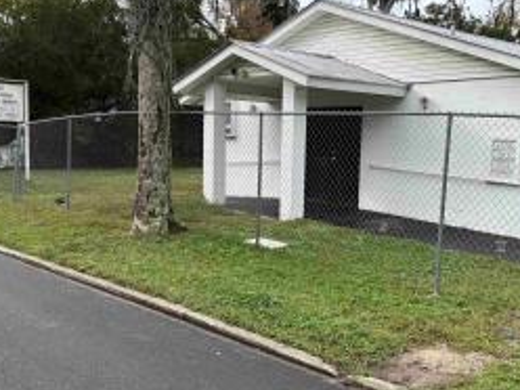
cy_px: 205
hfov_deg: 44.7
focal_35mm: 42
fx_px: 631
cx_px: 289
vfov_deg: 34.3
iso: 50
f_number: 1.6
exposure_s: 1/1058
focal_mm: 5.96
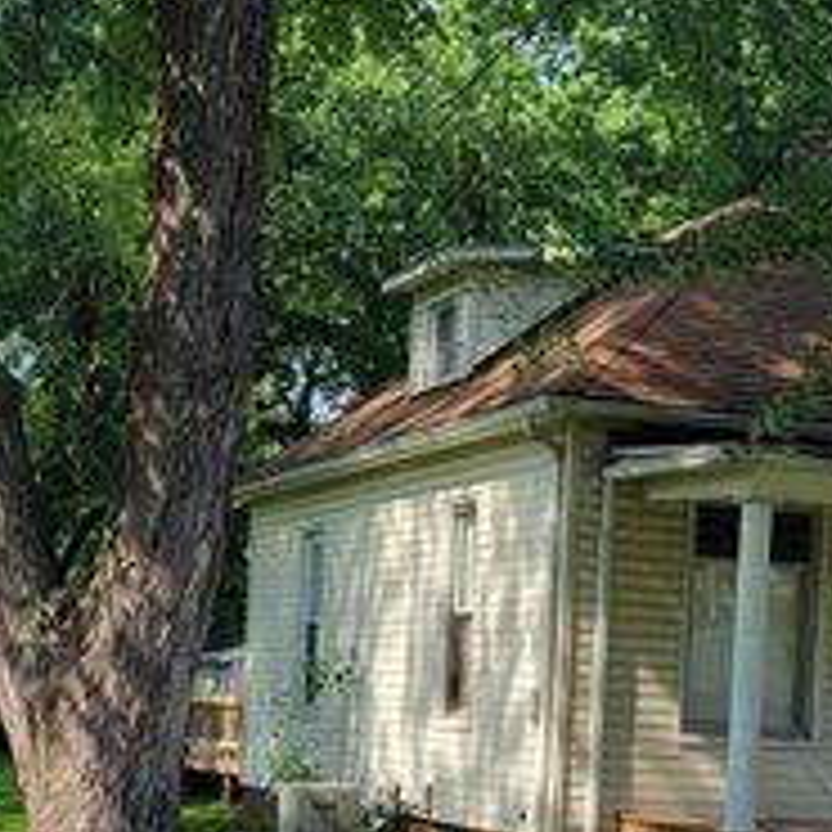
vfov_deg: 20.1
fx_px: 2257
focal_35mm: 83
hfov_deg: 20.9
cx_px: 472
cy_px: 866
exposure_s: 1/892
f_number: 1.8
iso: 40
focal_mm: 5.4
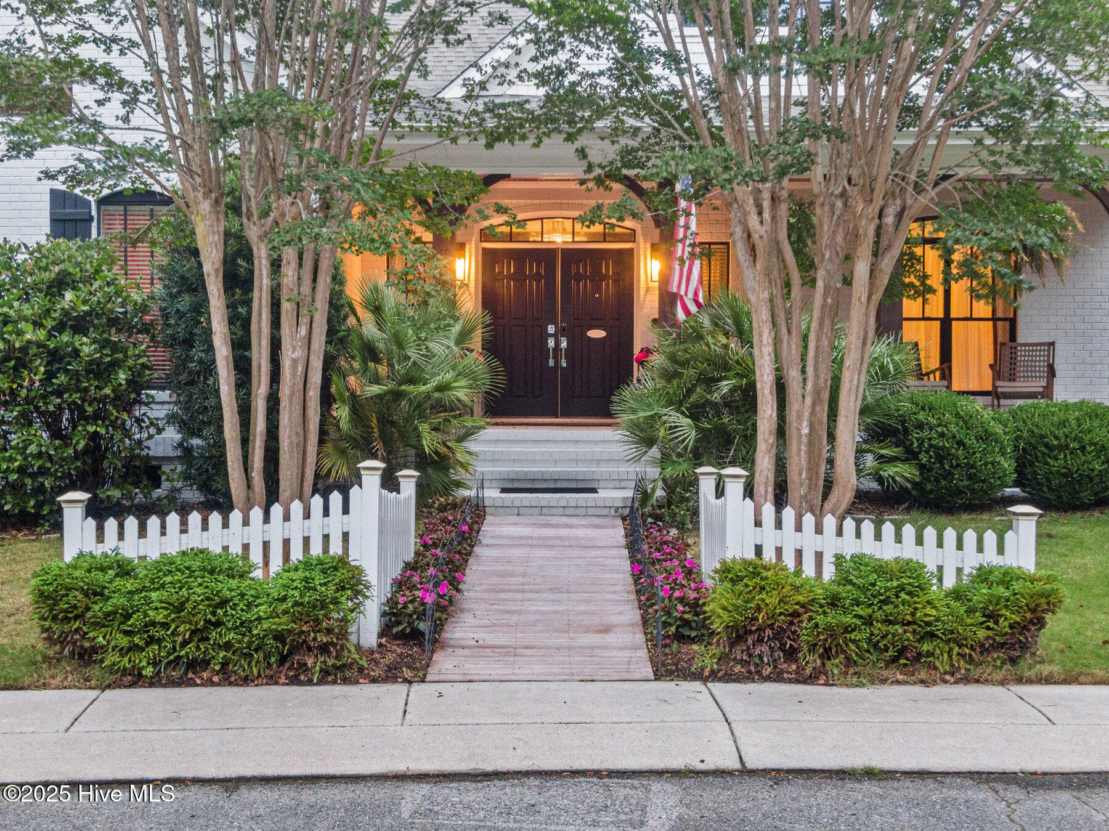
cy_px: 416
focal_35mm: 43
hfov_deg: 43.9
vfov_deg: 33.6
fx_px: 1377
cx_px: 554
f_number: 3.6
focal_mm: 7.39
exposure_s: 1/5
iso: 400
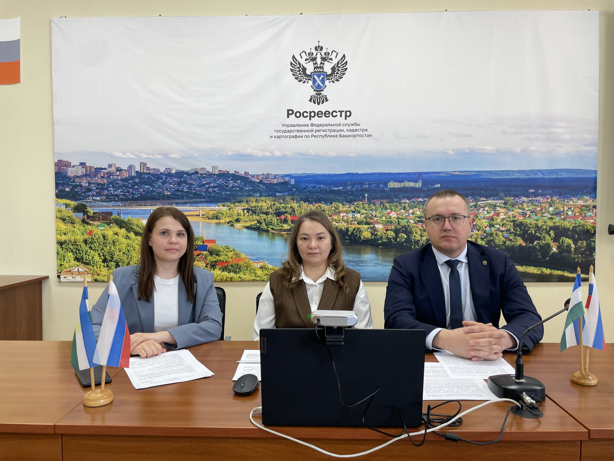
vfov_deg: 53.1
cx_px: 307
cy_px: 230
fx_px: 461
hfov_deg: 67.3
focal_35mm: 26
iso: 100
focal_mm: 4.2
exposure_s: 1/121
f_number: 1.6
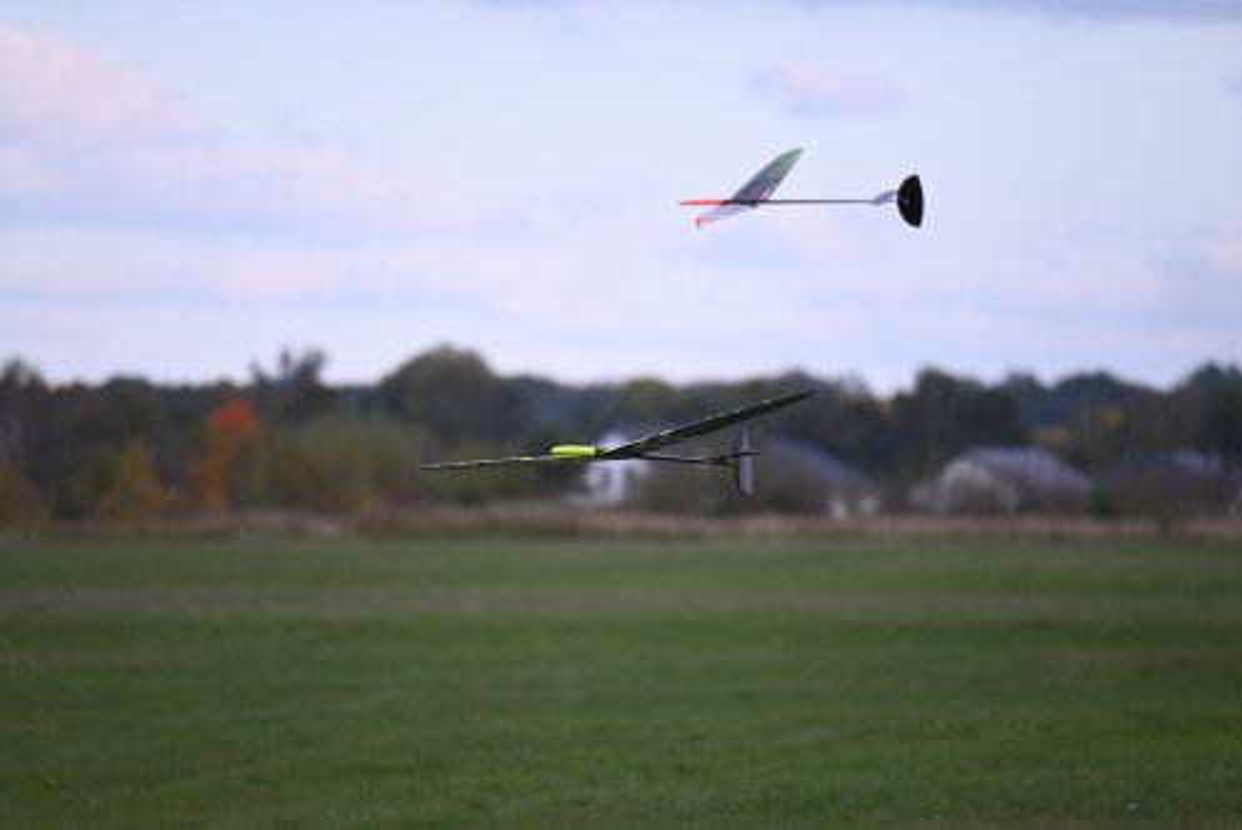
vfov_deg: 3.4
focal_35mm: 400
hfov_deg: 5.2
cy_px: 415
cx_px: 621
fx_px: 13807
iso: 1250
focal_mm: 400
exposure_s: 1/1600
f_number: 6.3
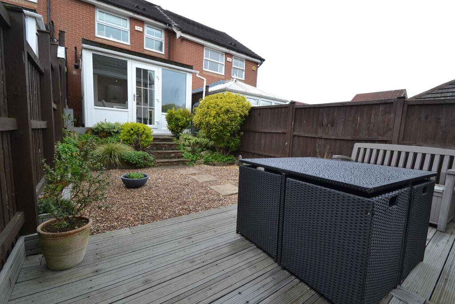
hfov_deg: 100.4
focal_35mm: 15
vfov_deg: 77.3
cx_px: 228
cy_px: 152
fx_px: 190
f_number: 5.6
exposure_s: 1/125
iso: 125
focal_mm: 10
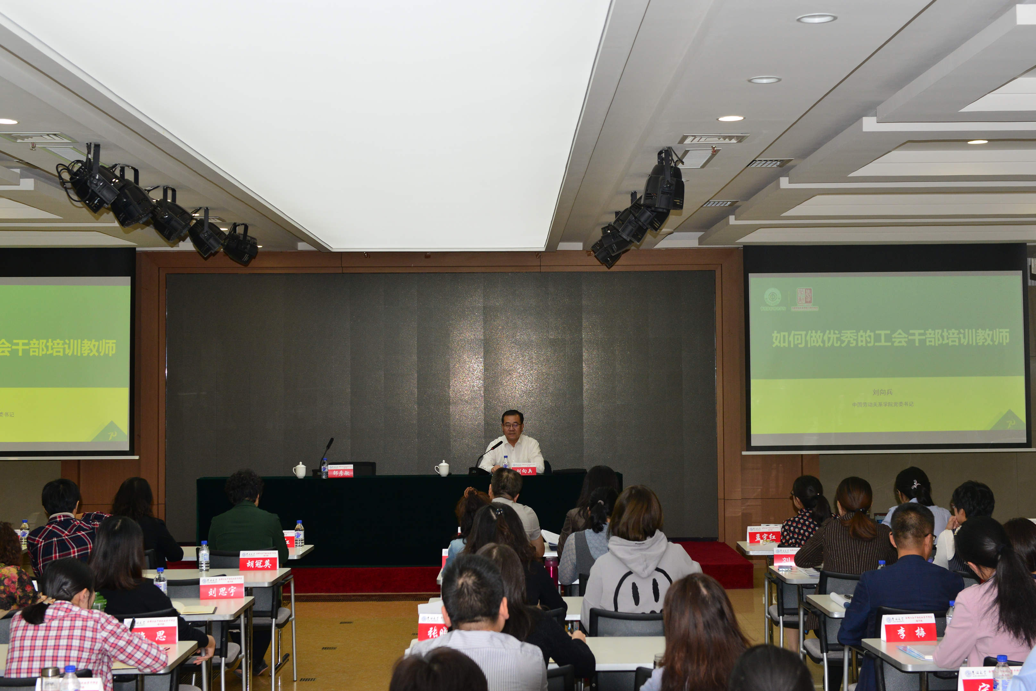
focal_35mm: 45
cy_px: 346
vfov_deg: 29.9
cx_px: 518
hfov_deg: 43.6
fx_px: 1295
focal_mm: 45
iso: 800
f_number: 6.3
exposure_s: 1/250
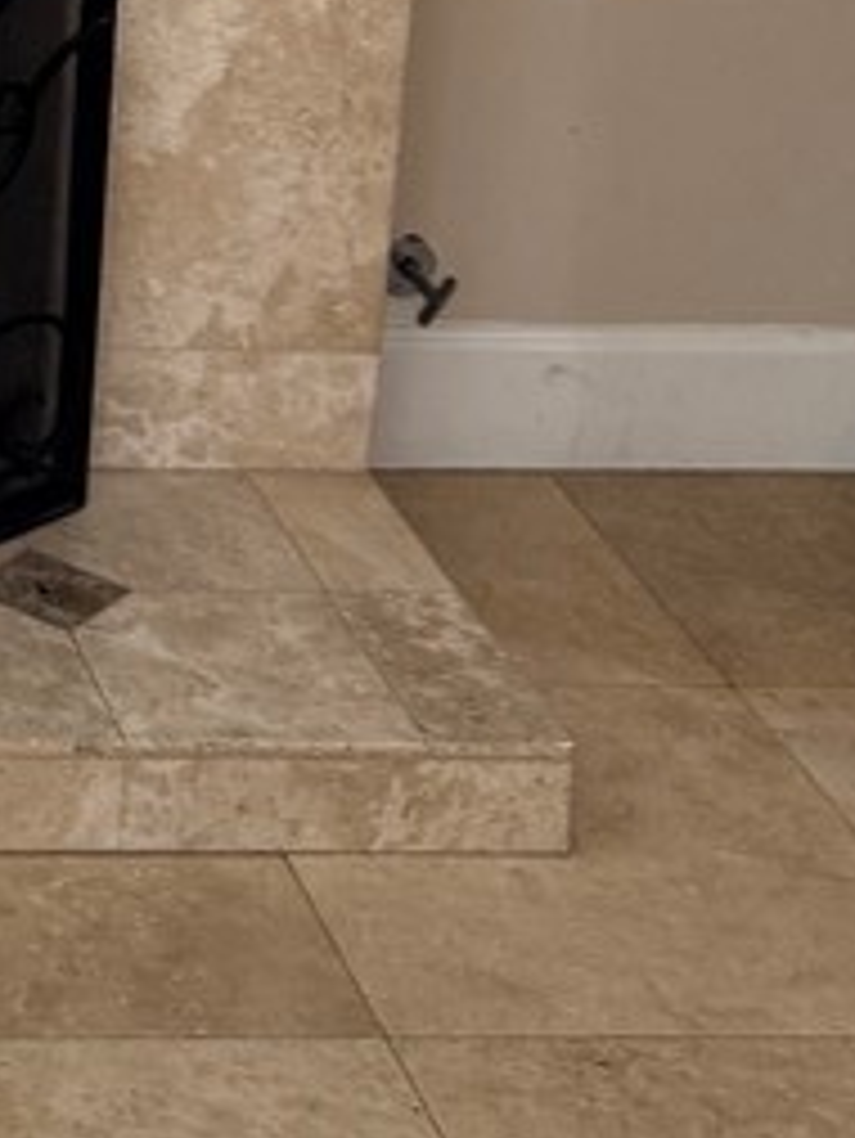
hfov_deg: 13.9
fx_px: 3192
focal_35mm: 97
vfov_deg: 18.0
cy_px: -571
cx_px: -585
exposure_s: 1/60
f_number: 1.78
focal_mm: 6.76
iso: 160
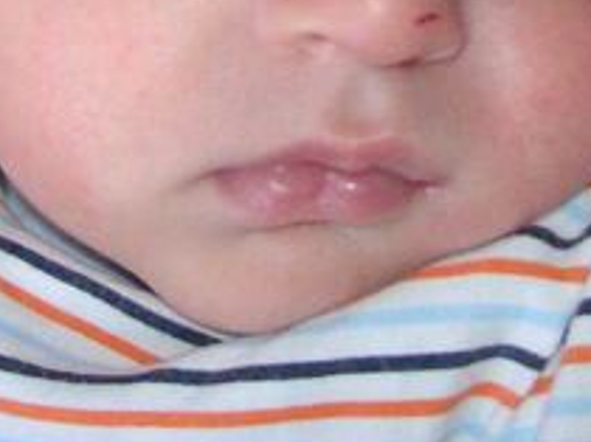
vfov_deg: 10.1
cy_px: -236
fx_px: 2405
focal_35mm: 141
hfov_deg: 14.0
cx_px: 245
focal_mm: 6.1
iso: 160
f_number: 2.8
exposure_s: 1/45
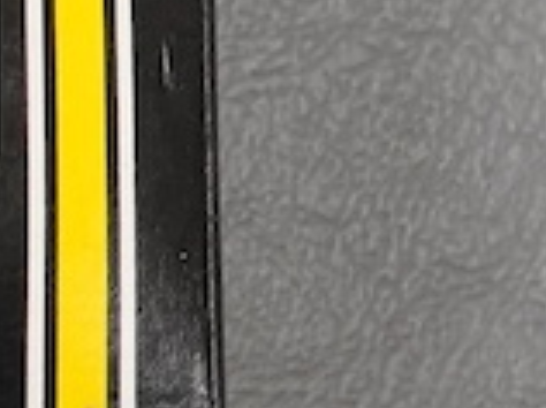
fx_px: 4866
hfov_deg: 5.9
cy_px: -539
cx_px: -1242
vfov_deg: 4.7
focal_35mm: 309
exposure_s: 1/80
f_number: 14
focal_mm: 30
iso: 2500
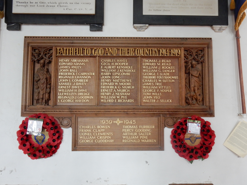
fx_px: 214
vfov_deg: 46.8
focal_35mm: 30
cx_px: 124
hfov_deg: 60.0
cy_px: 92
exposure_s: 1/30
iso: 360
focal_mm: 5.4
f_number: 4
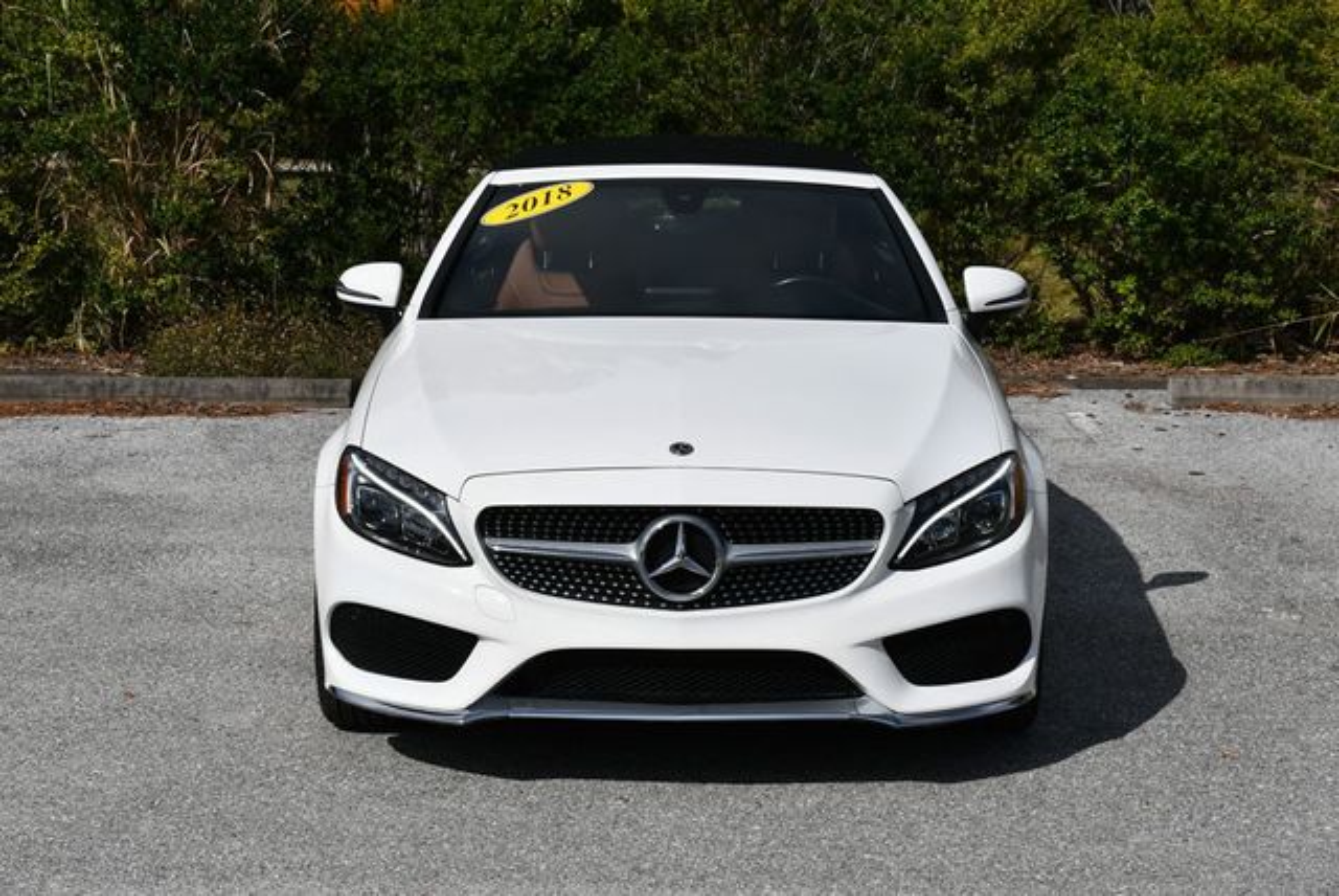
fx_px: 2829
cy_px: 448
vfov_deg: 18.0
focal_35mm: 76
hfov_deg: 26.6
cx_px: 670
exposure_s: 1/500
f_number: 11
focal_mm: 38
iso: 100
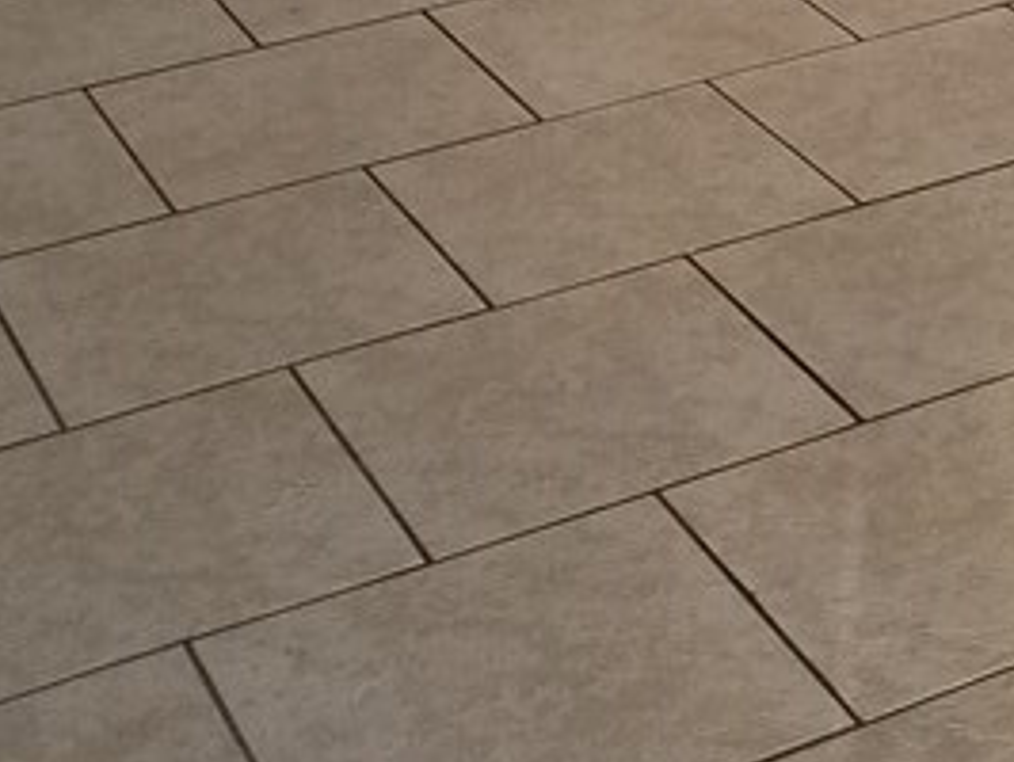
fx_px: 2932
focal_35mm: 100
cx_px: 1216
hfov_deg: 18.6
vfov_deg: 12.5
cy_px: -899
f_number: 1.7
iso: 64
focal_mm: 4.25
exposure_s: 1/60
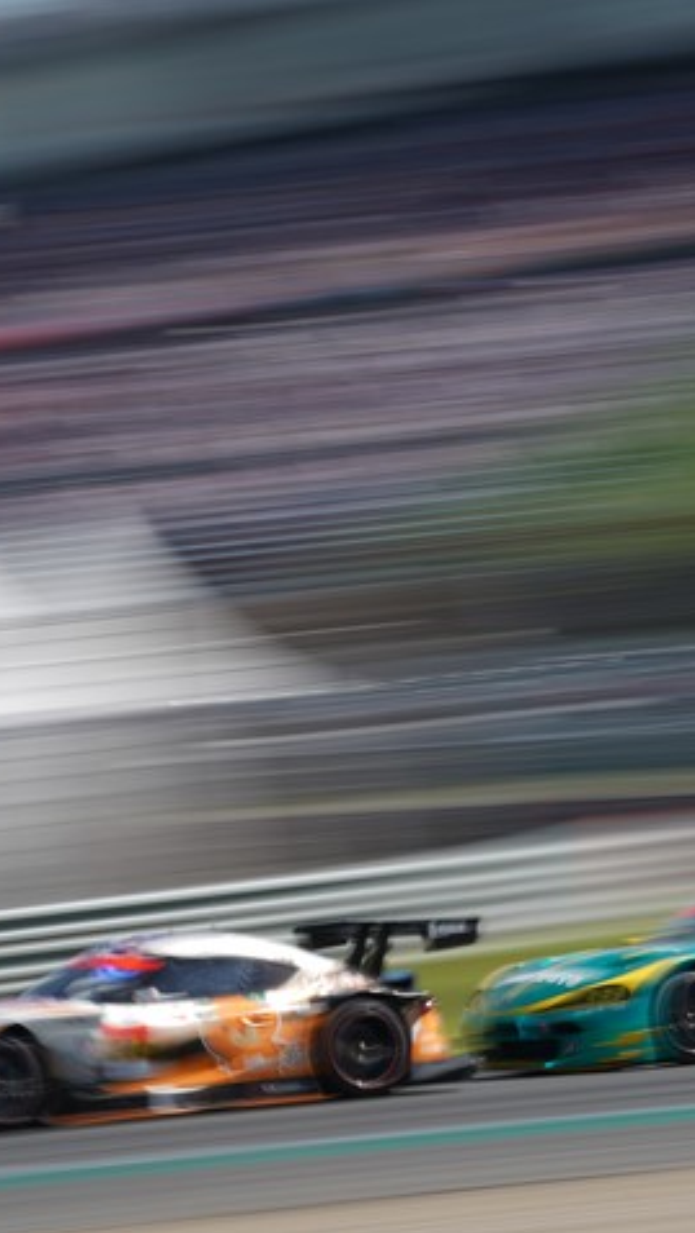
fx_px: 10333
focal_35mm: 316
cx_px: 359
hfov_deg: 3.9
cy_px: 618
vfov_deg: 6.8
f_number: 32
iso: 50
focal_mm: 200
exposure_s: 1/8
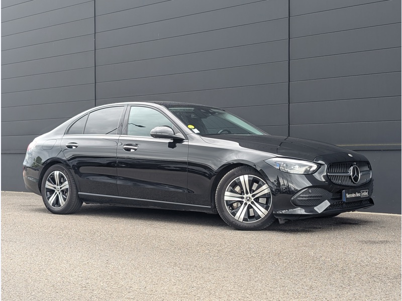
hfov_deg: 38.9
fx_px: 569
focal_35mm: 49
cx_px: 201
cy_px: 150
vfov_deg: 29.7
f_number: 1.68
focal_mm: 6.9
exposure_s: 1/114
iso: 19
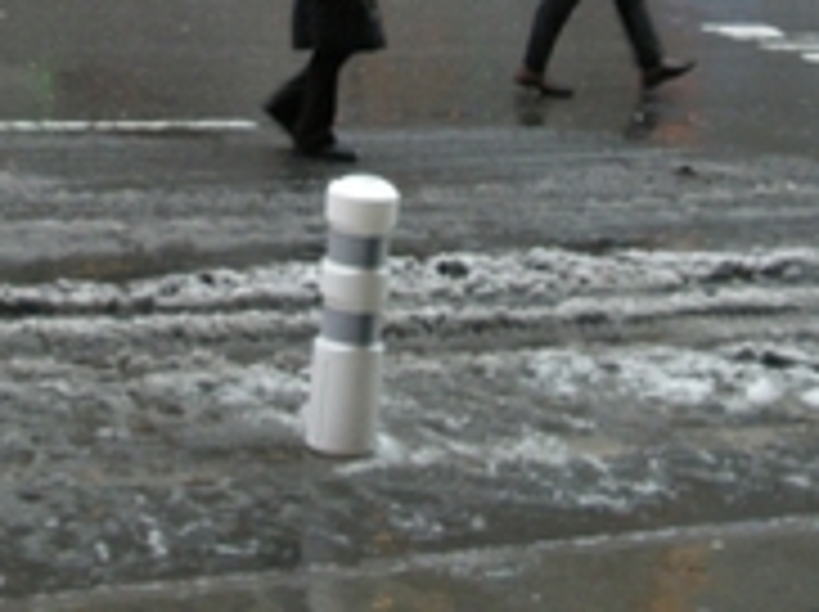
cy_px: -248
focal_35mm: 122
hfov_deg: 16.1
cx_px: 302
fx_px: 2883
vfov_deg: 11.7
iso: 279
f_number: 2.8
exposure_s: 1/60
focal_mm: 7.9
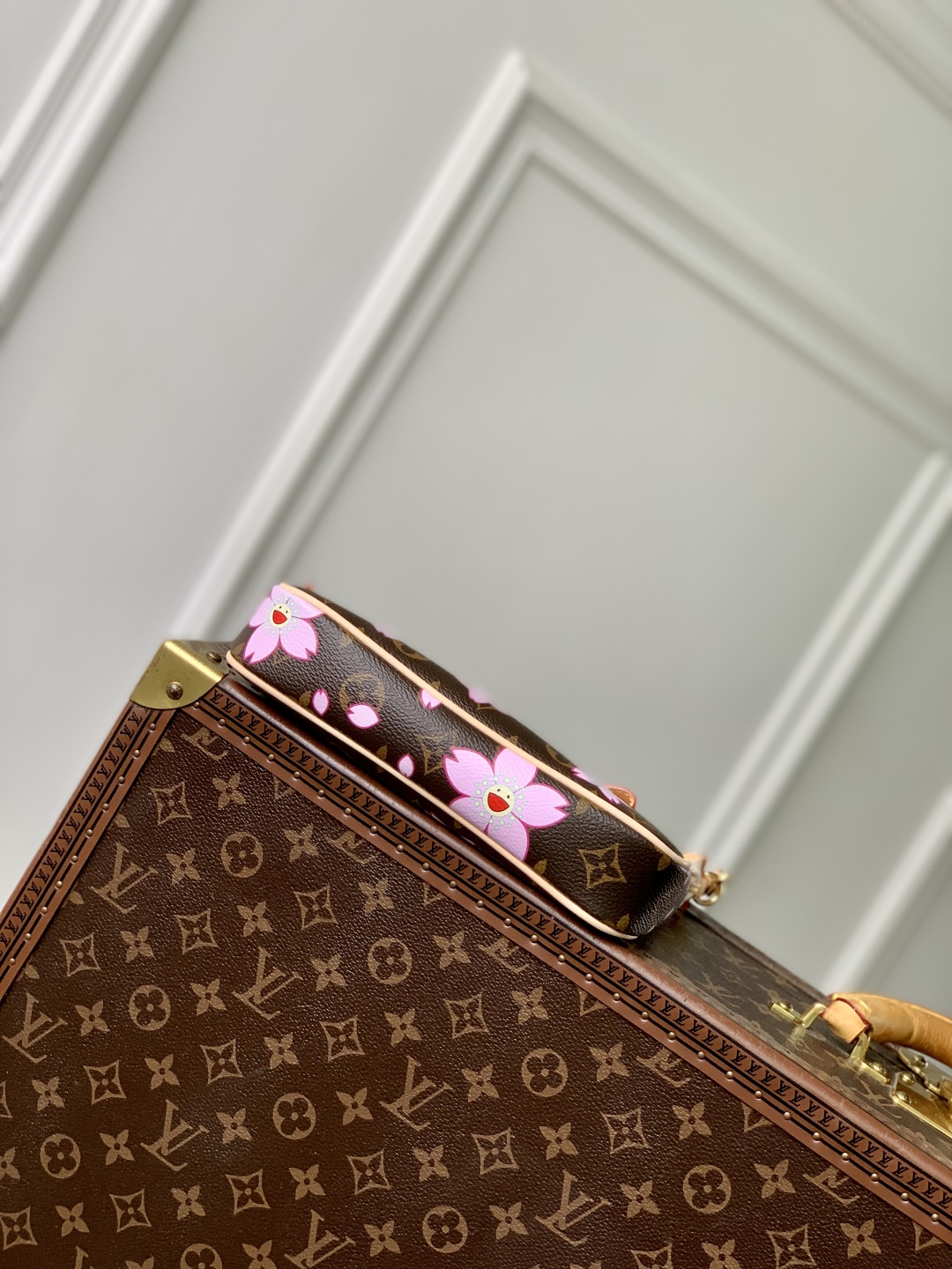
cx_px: 476
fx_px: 1907
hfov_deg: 28.0
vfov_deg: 36.8
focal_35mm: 52
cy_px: 634
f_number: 2.4
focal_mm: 6
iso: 50
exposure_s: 1/122
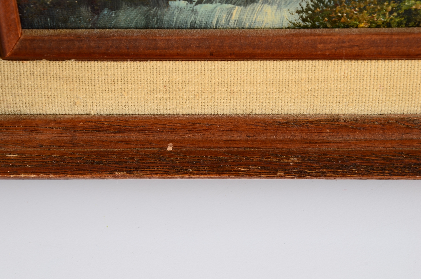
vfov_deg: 8.7
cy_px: 140
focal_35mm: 158
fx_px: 1838
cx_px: 210
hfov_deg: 13.1
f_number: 11
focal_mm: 105
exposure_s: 1/160
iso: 100
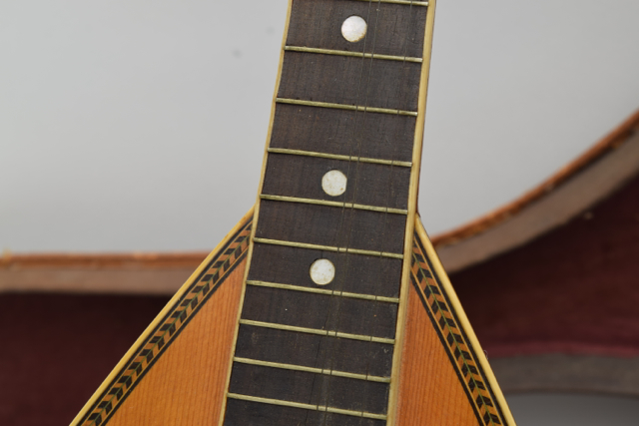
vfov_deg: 16.6
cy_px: 213
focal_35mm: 82
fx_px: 1465
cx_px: 320
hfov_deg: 24.6
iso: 100
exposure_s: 1/125
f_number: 9
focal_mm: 55
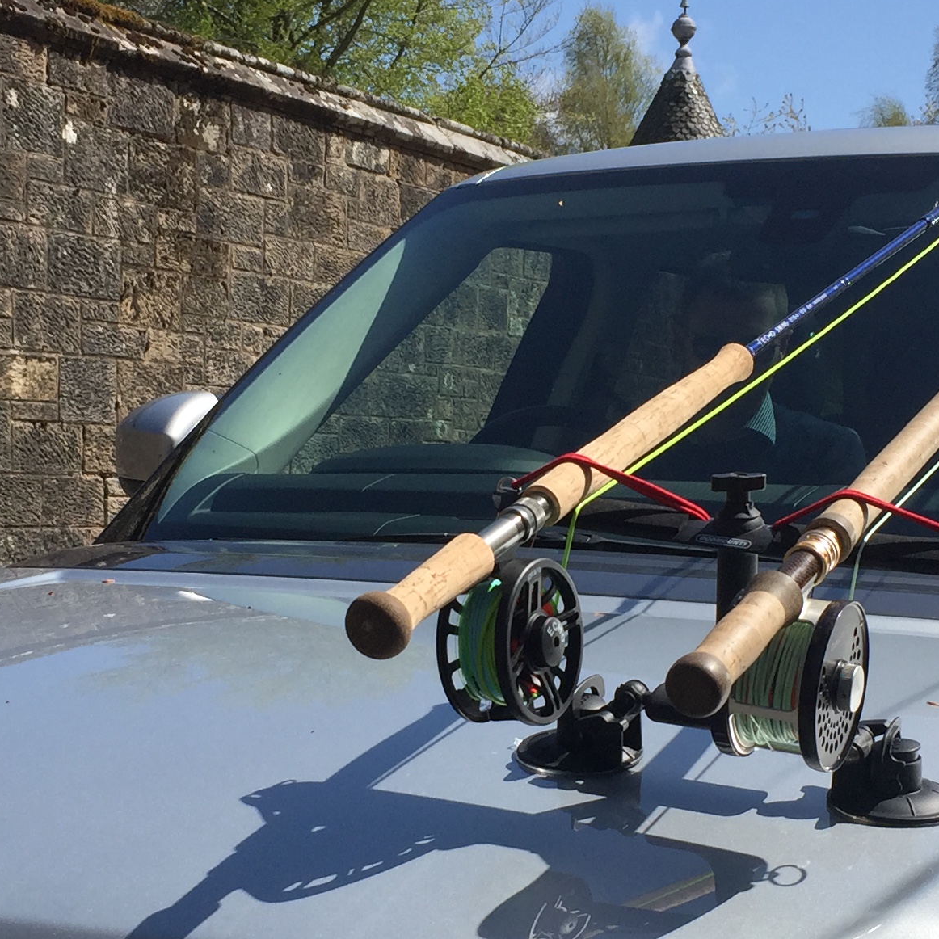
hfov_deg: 24.0
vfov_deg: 23.9
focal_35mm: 72
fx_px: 2210
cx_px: 546
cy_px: 603
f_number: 2.2
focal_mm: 4.15
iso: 32
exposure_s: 1/2198
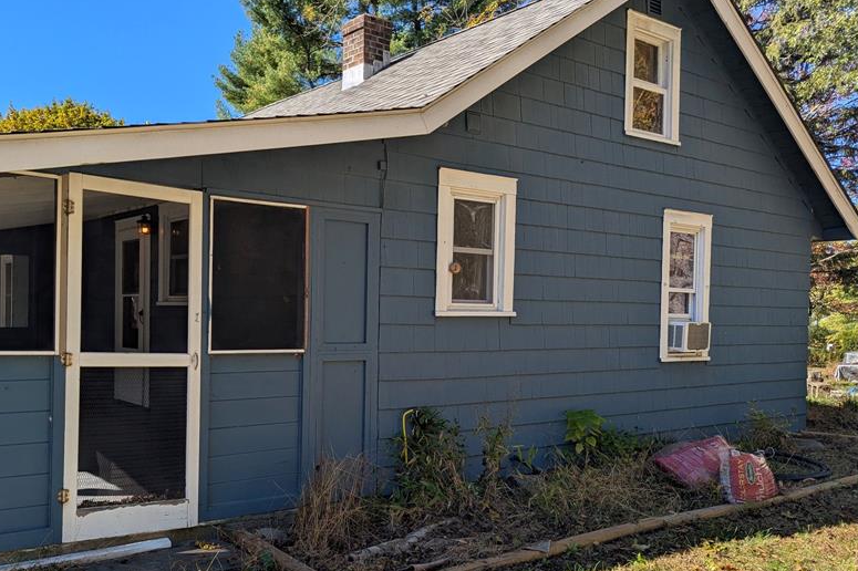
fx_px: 786
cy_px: 330
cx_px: 319
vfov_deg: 39.8
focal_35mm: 33
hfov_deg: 56.5
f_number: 1.85
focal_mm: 6.81
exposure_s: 1/1121
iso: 45
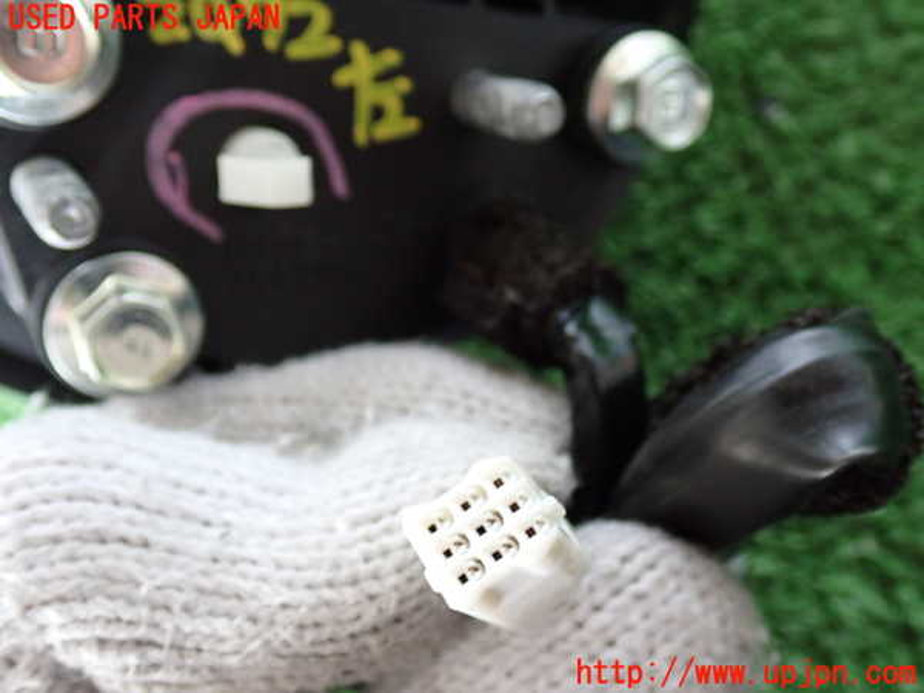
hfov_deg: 45.8
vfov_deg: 35.1
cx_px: 462
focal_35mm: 41
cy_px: 346
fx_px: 1094
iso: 640
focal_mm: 7.31
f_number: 2.8
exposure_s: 1/40
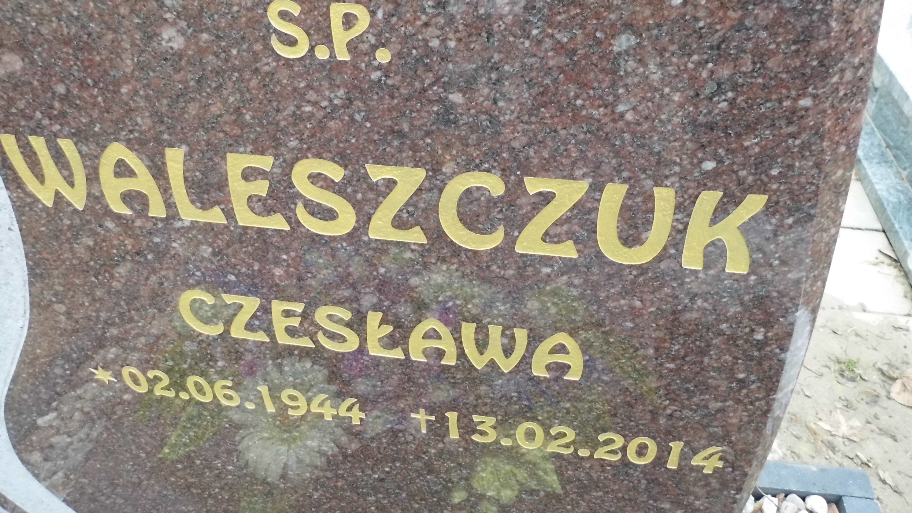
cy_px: 232
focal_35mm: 28
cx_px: 447
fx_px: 677
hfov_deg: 67.9
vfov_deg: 41.5
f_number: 3.1
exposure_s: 1/60
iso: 400
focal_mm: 4.5
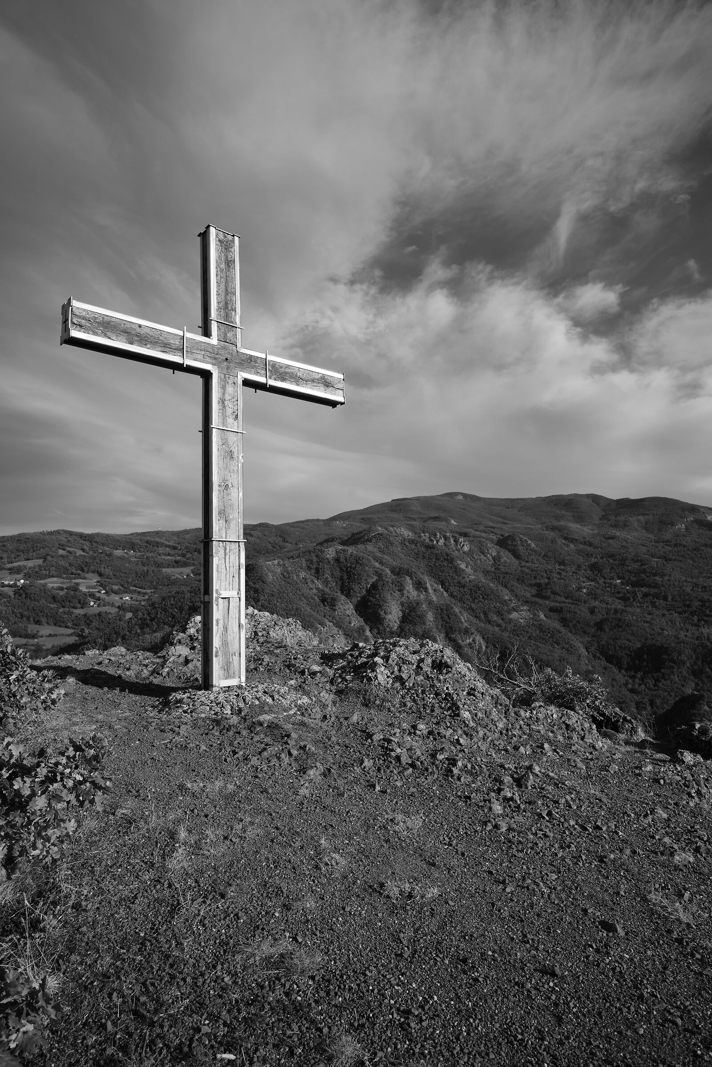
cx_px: 356
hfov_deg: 59.5
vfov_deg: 81.2
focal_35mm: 21
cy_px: 534
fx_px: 623
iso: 400
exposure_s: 1/350
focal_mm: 14
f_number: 7.1
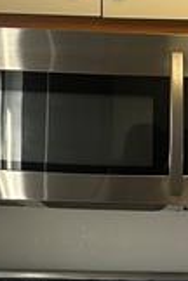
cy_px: 446
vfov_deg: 8.5
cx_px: 313
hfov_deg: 5.7
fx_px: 1856
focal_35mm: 237
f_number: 1.78
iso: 100
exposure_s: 1/60
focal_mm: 6.86
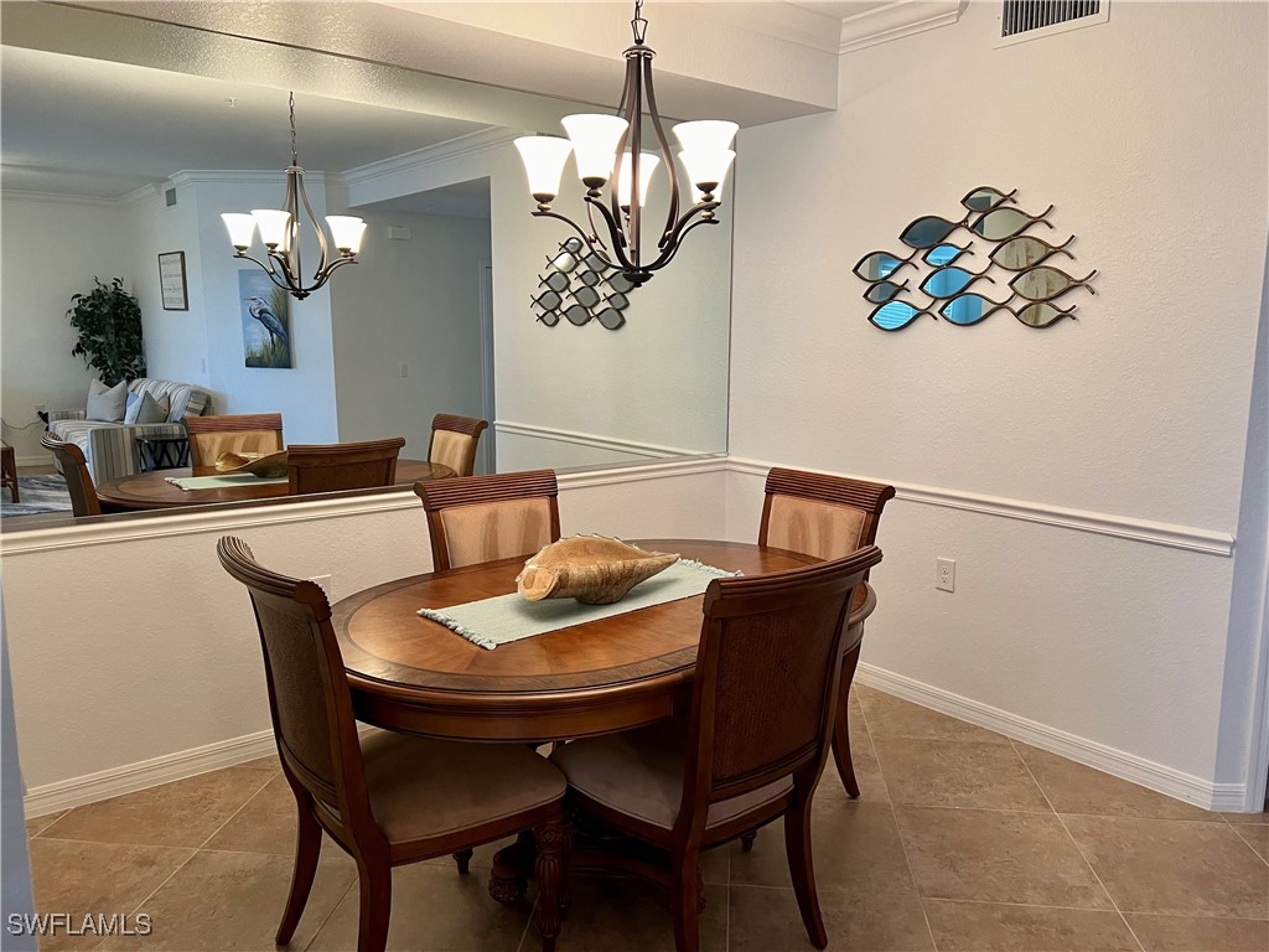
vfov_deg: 53.1
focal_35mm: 26
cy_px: 476
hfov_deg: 67.3
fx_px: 953
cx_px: 634
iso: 200
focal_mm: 5.7
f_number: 1.5
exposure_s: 1/60
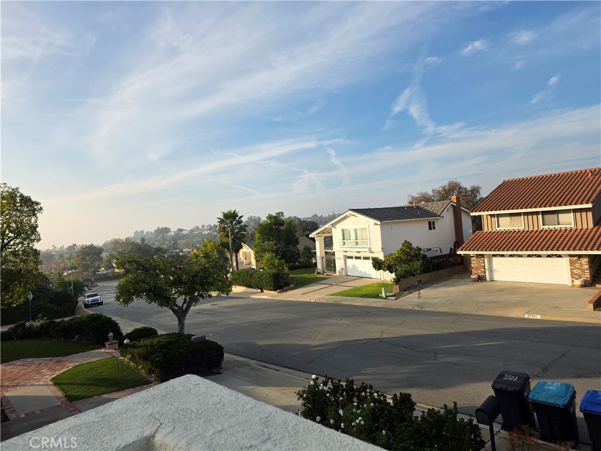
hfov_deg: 73.9
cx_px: 300
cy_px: 226
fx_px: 399
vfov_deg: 58.9
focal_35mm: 23
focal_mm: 6.3
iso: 80
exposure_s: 1/3667
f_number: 1.7
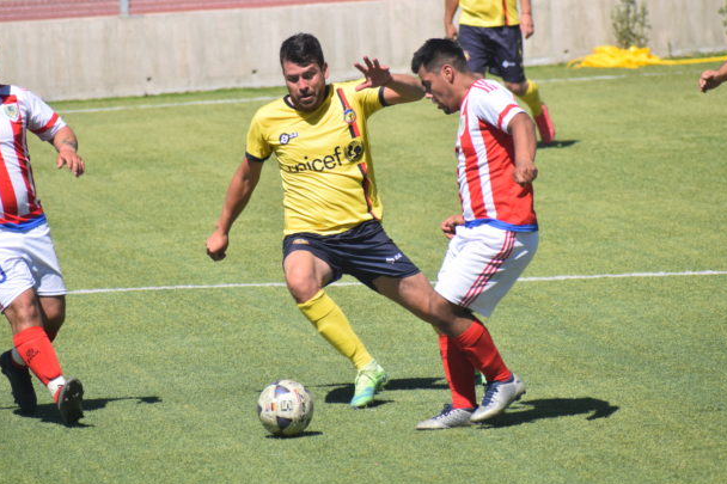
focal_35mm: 455
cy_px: 201
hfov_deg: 4.5
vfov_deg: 3.0
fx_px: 9185
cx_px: 356
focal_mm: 240
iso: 400
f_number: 7.1
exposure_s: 1/2000
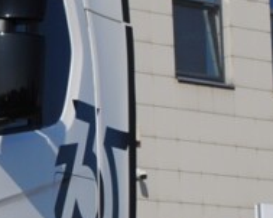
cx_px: 4
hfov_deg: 8.3
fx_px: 1874
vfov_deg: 6.7
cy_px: 101
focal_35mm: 232
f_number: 9
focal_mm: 26
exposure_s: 1/320
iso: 100
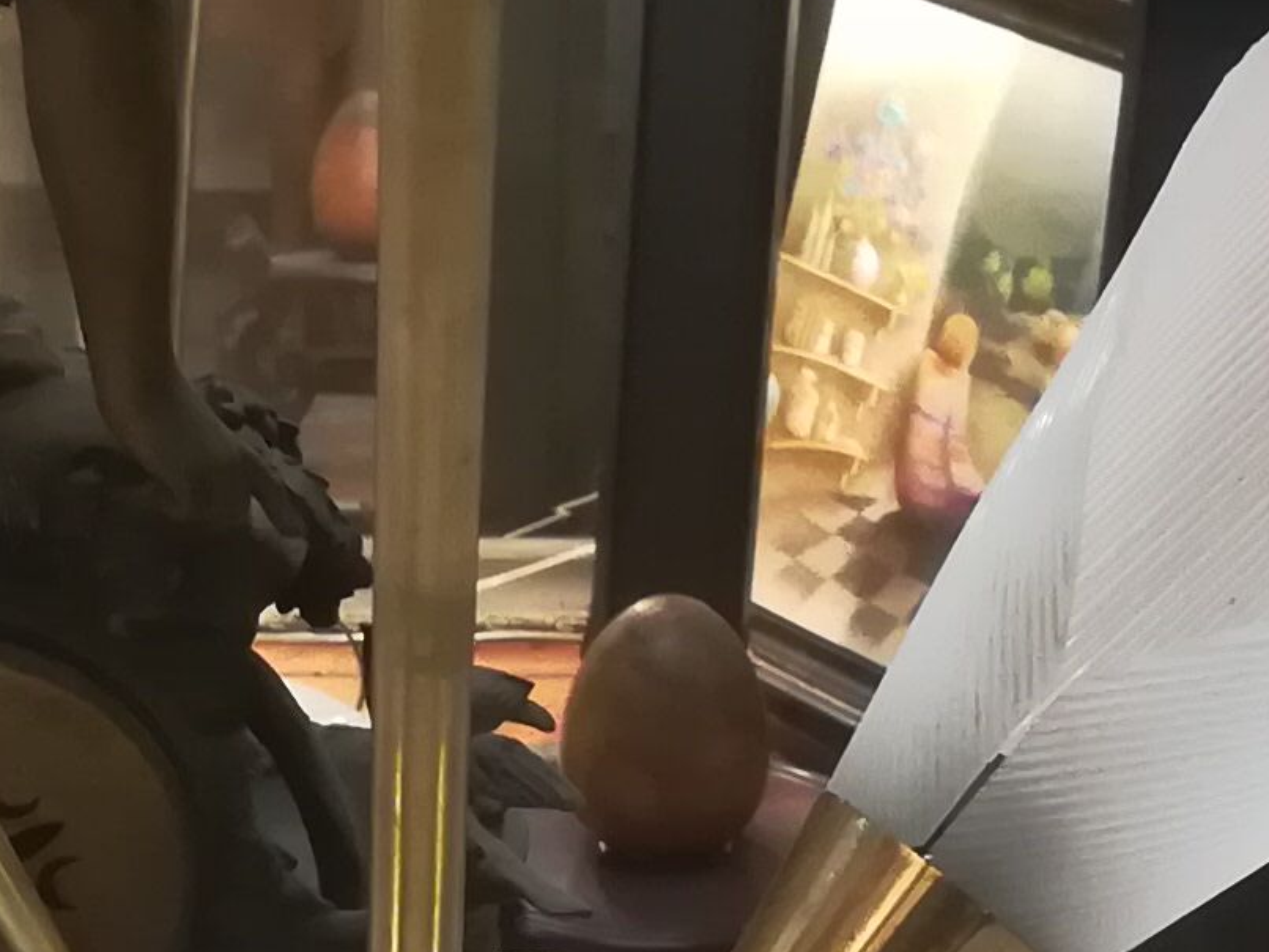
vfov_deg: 11.5
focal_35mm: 128
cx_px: 466
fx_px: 4694
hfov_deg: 15.4
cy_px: 982
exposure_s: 1/25
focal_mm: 3.83
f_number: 2.2
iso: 400
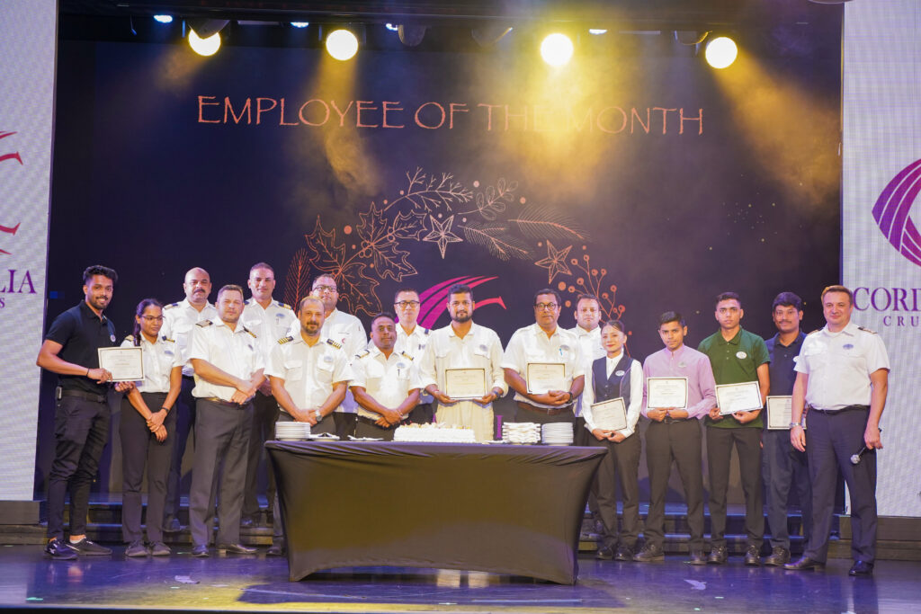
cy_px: 307
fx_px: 1535
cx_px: 460
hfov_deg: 33.4
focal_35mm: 60
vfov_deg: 22.6
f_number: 4
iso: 1250
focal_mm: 60
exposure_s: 1/125
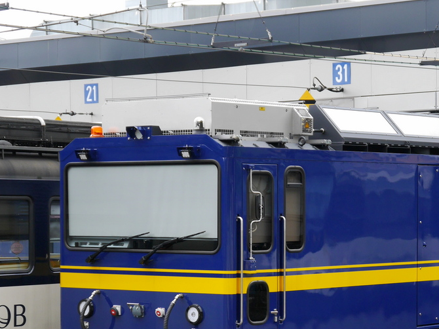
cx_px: 292
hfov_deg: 15.3
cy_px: 264
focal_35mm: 129
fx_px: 1635
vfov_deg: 11.4
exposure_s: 1/160
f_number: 6.3
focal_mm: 36
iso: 160
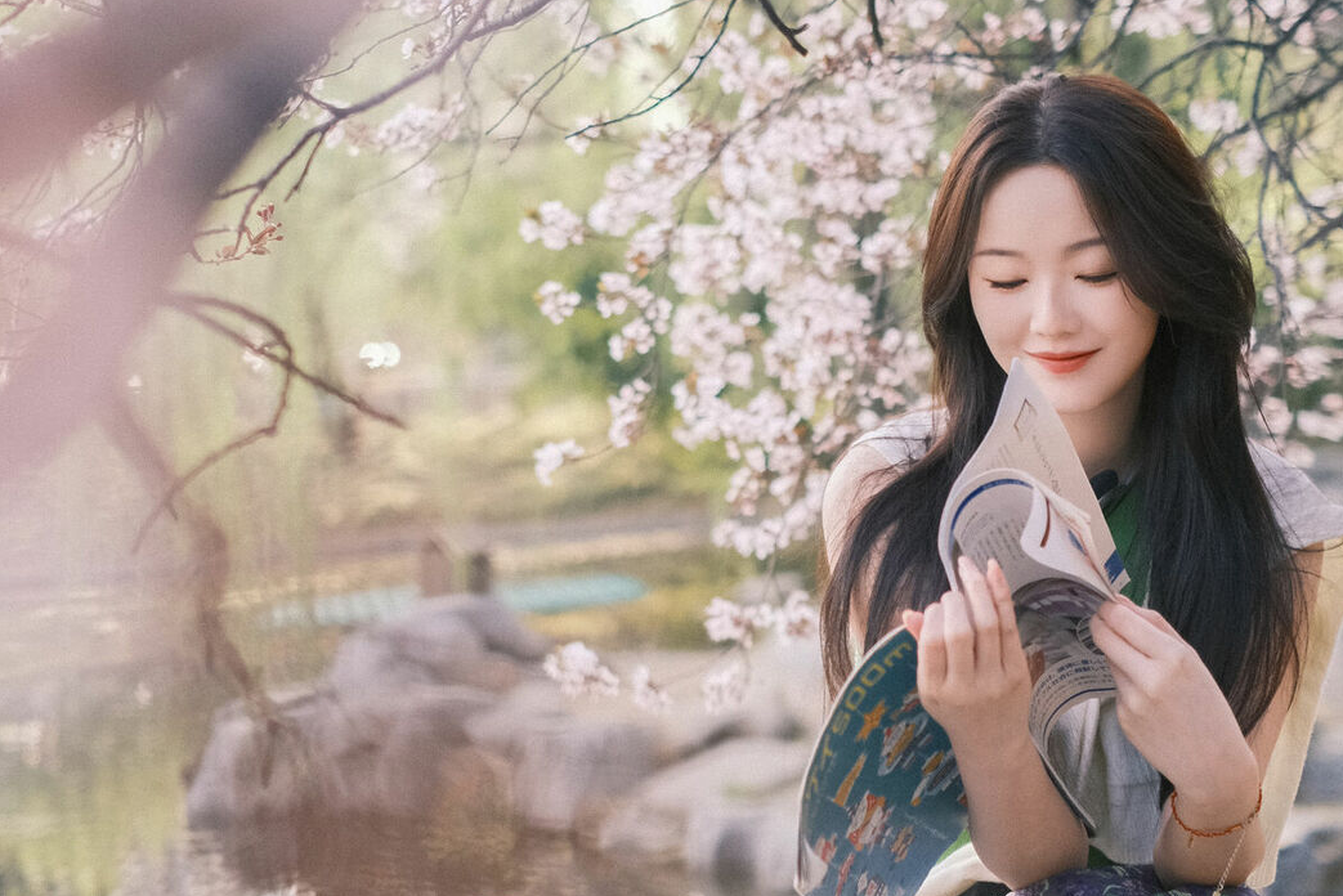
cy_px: 400
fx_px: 2985
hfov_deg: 25.4
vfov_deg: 17.1
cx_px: 675
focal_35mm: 80
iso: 2000
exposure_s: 1/1600
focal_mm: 35
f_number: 2
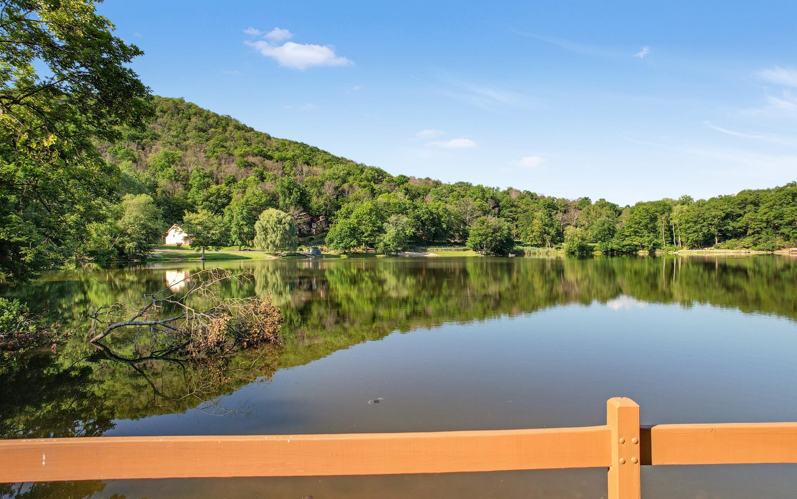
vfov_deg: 53.0
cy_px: 247
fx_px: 500
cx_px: 401
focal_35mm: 23
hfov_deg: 77.1
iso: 100
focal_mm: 8.38
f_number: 2.8
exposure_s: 1/90
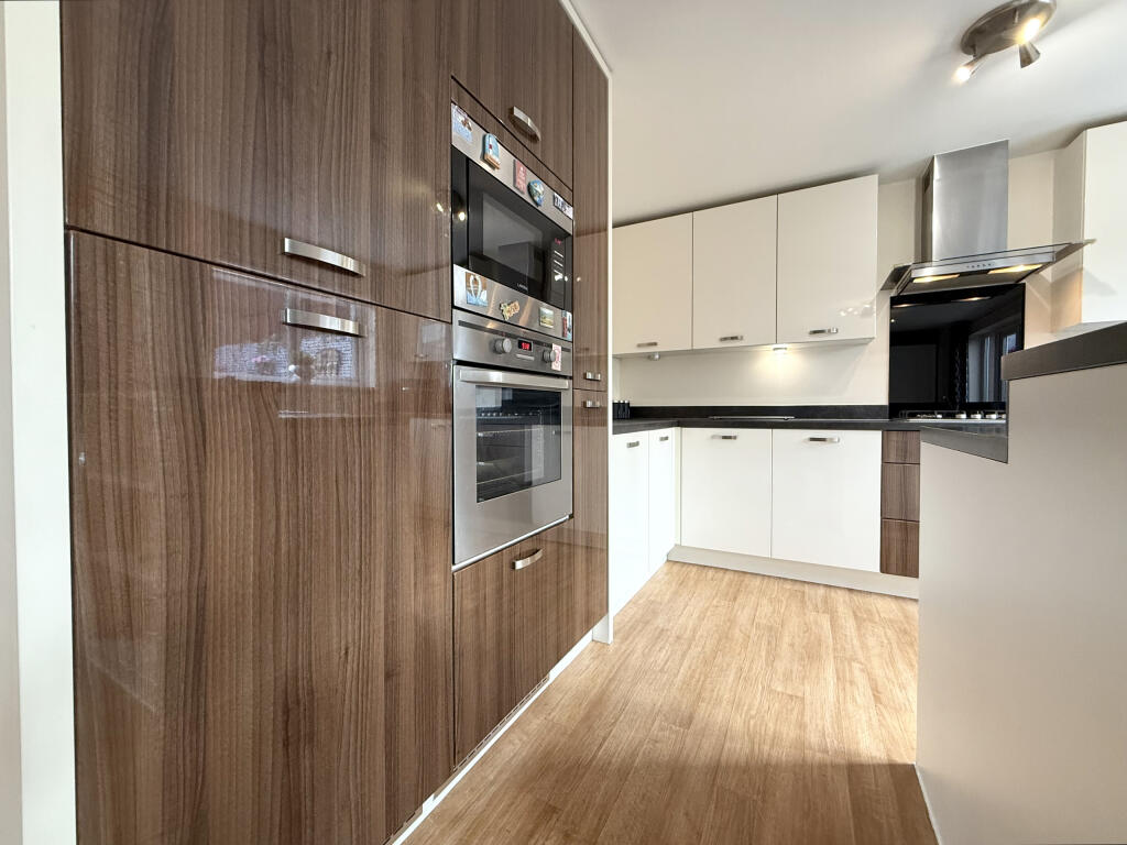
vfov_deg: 85.7
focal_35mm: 14
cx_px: 564
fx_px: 456
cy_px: 422
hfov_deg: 102.1
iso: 250
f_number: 2.2
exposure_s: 1/100
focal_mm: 2.22
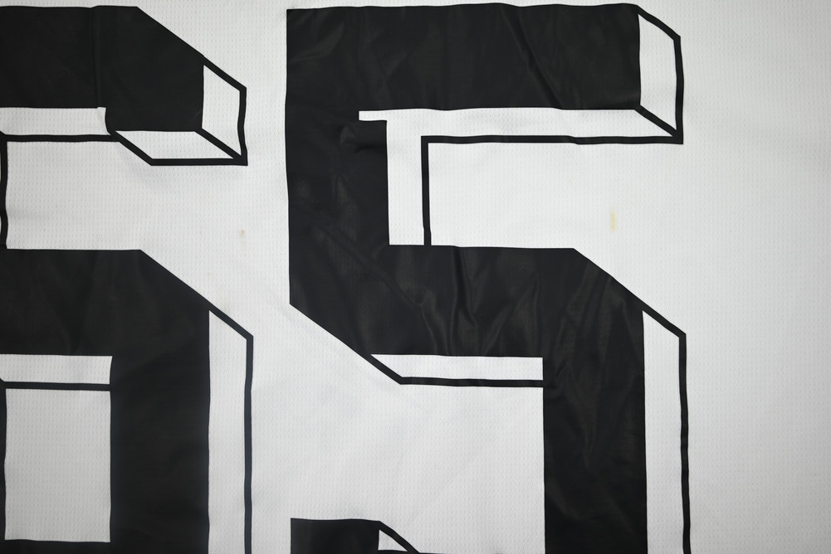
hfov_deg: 55.1
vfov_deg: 38.4
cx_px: 416
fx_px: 797
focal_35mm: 34
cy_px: 277
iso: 200
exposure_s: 1/180
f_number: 5
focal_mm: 34.5
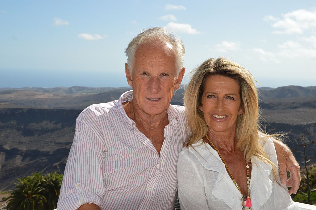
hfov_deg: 38.9
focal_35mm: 51
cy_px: 105
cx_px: 158
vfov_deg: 26.4
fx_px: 447
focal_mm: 34
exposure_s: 1/200
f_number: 9
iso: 100
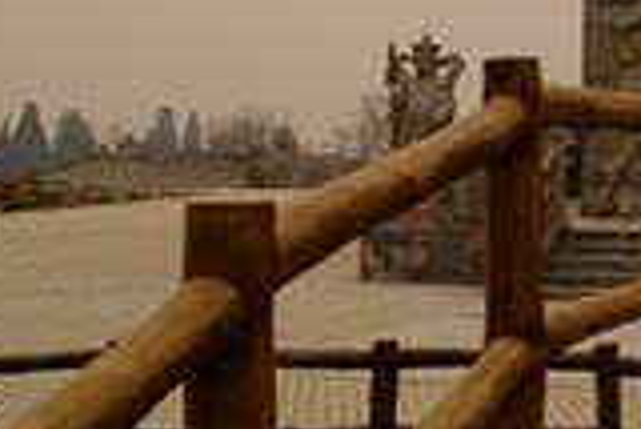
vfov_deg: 13.2
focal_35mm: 103
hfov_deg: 19.1
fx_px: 1836
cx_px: 689
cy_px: 44
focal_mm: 20
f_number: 7.1
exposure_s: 1/200
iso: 100
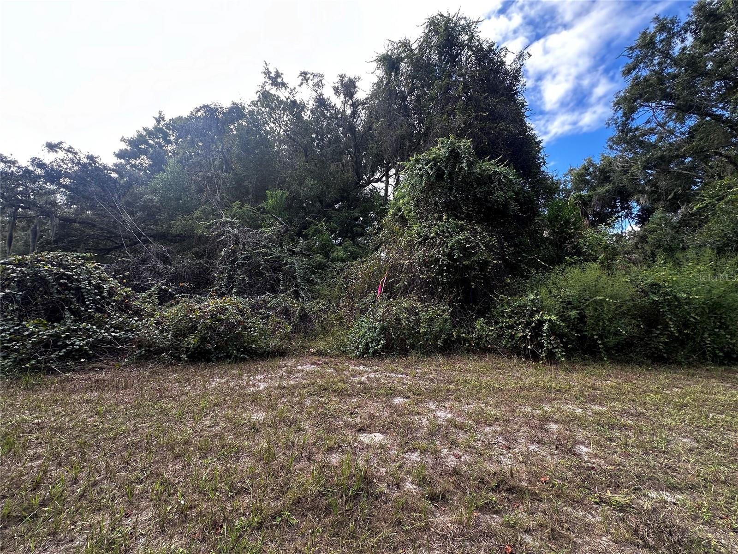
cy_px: 277
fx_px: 298
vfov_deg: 85.7
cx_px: 369
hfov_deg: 102.1
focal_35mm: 14
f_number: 2.2
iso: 40
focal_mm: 2.22
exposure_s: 1/205
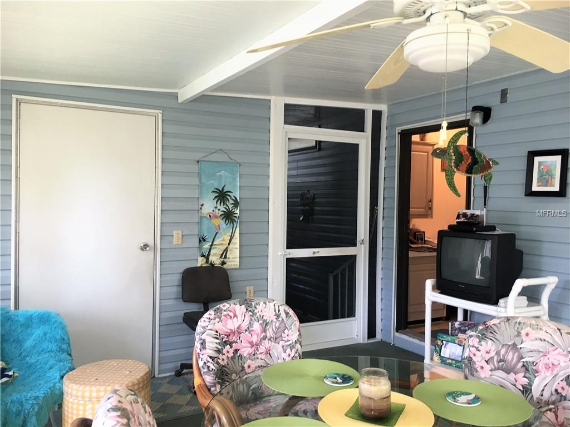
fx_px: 478
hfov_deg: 61.7
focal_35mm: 29
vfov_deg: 48.2
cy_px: 214
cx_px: 285
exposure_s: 1/30
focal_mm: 4.15
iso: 50
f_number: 2.2
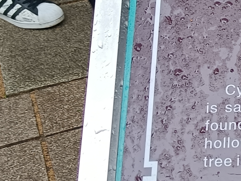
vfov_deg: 13.9
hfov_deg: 16.2
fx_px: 738
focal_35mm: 106
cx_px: 404
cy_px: 56
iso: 154
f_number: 1.9
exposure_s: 1/50
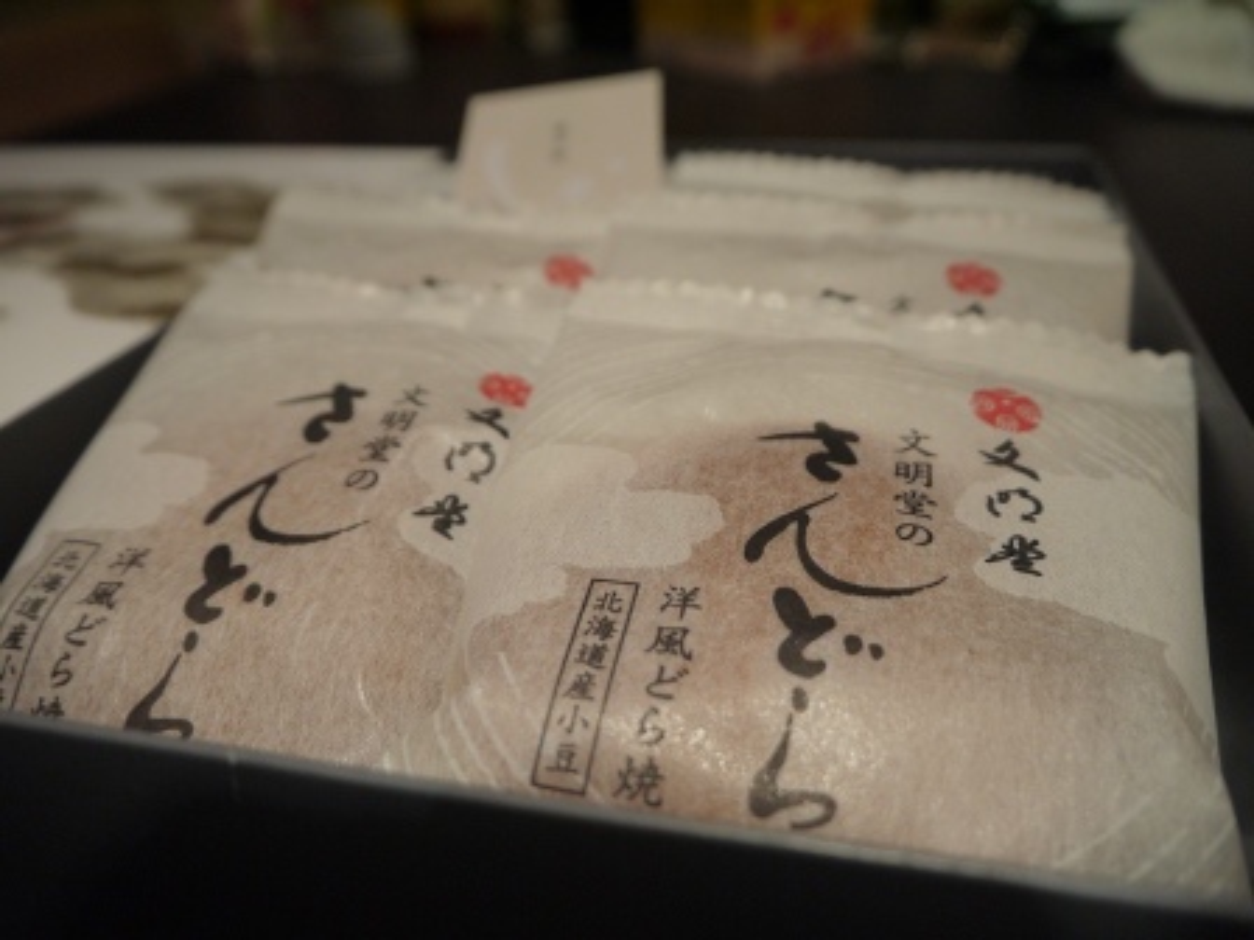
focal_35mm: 28
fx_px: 1014
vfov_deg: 49.7
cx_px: 627
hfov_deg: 63.4
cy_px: 470
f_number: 3.5
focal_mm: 14
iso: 200
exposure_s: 1/60
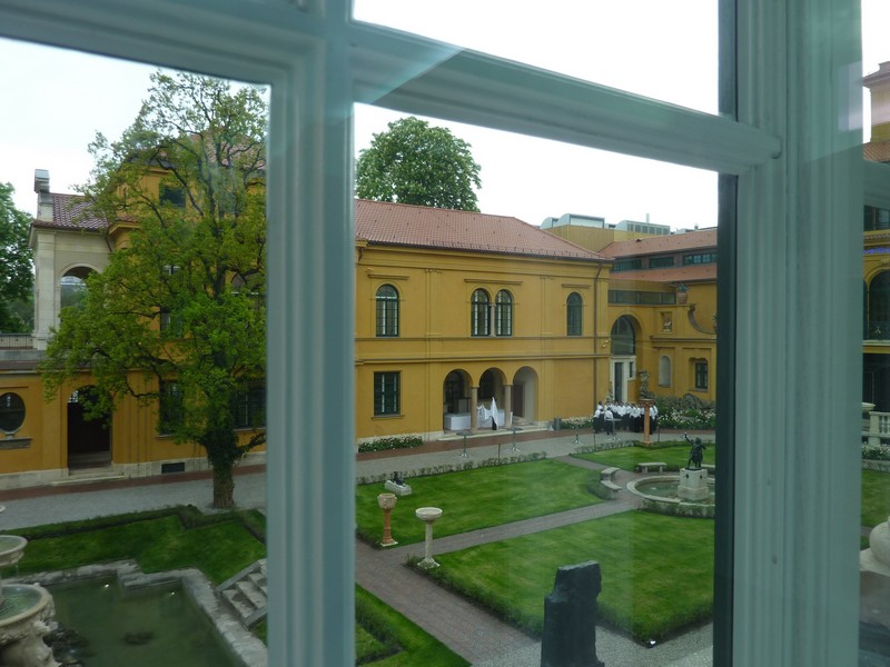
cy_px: 334
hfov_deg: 69.4
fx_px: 643
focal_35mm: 25
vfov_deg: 54.9
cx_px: 445
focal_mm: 4.1
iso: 80
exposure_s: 1/50
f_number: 3.3
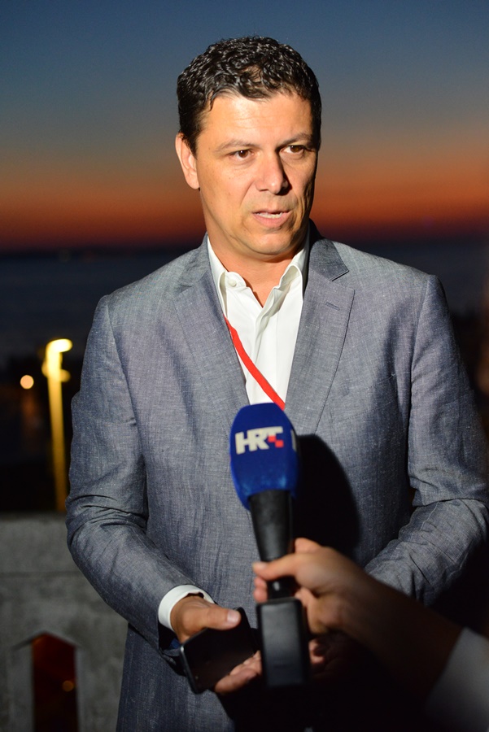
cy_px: 366
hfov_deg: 27.0
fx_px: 1017
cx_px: 244
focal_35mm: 50
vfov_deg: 39.6
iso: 2500
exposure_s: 1/320
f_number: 3.2
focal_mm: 50
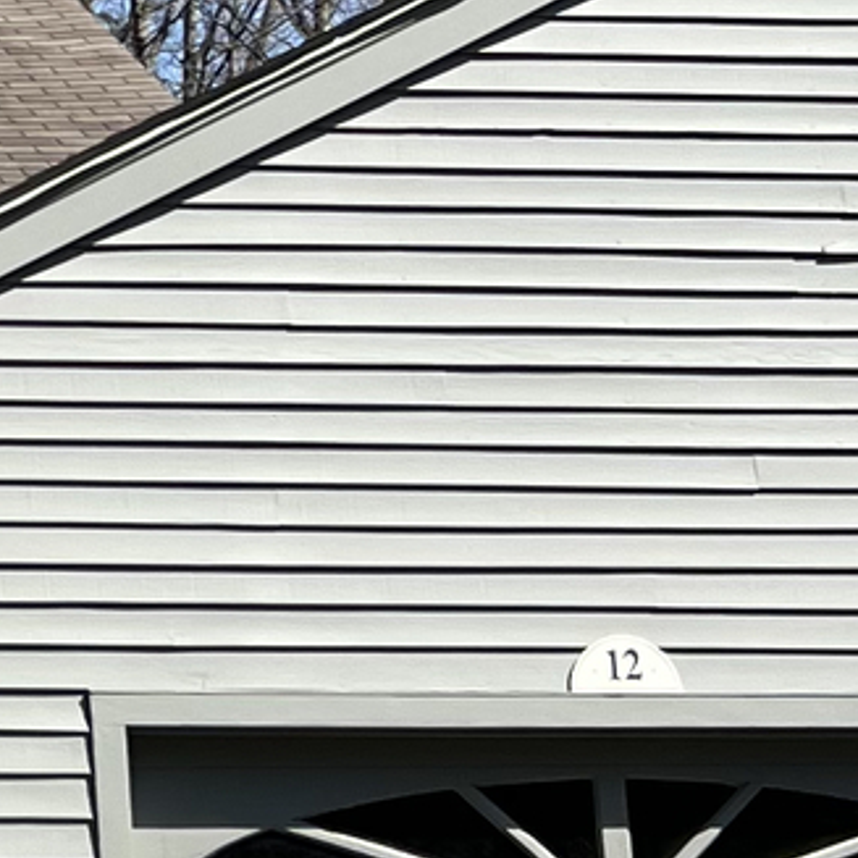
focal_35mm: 162
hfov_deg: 10.1
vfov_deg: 10.6
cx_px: -779
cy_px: -218
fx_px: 4543
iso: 50
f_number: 1.5
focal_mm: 5.7
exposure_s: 1/3257
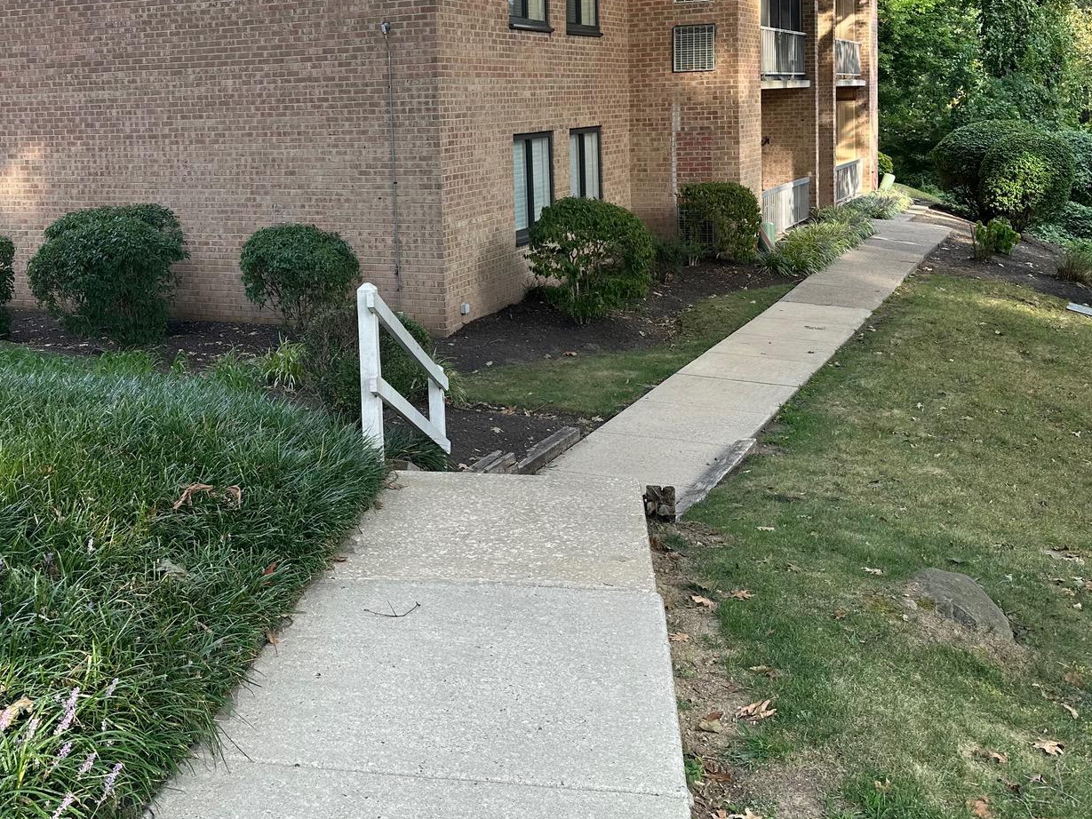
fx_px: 1262
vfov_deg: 35.1
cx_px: 411
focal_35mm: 40
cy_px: 189
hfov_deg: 46.4
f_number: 1.78
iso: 64
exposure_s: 1/200
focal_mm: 6.86
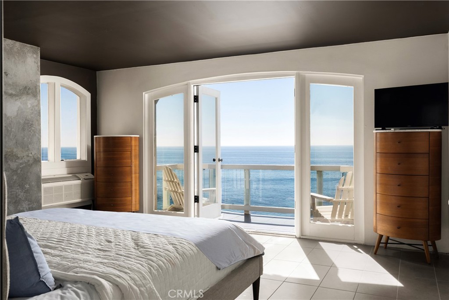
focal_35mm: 31
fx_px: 387
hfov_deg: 60.3
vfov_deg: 42.3
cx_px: 224
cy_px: 150
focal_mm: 31
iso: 640
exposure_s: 1/125
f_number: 8
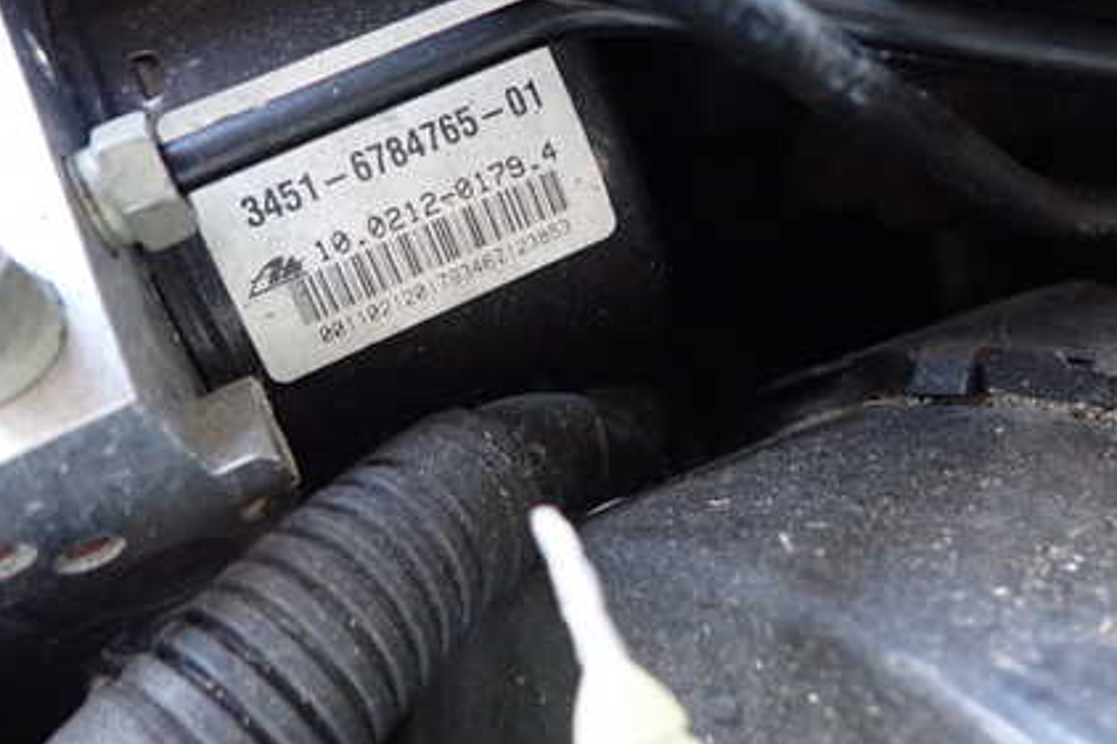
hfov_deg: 51.9
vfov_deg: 35.4
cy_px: 222
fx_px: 1148
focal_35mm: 37
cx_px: 598
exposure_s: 1/30
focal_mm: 4.5
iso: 640
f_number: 2
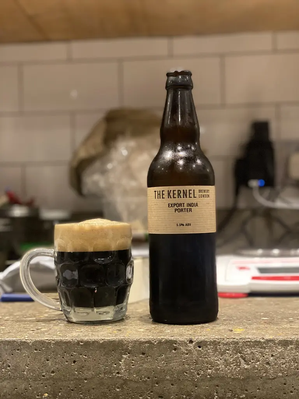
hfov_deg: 28.0
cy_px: 200
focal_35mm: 52
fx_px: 599
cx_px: 150
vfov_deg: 36.8
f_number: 2
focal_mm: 6
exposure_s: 1/20
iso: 400
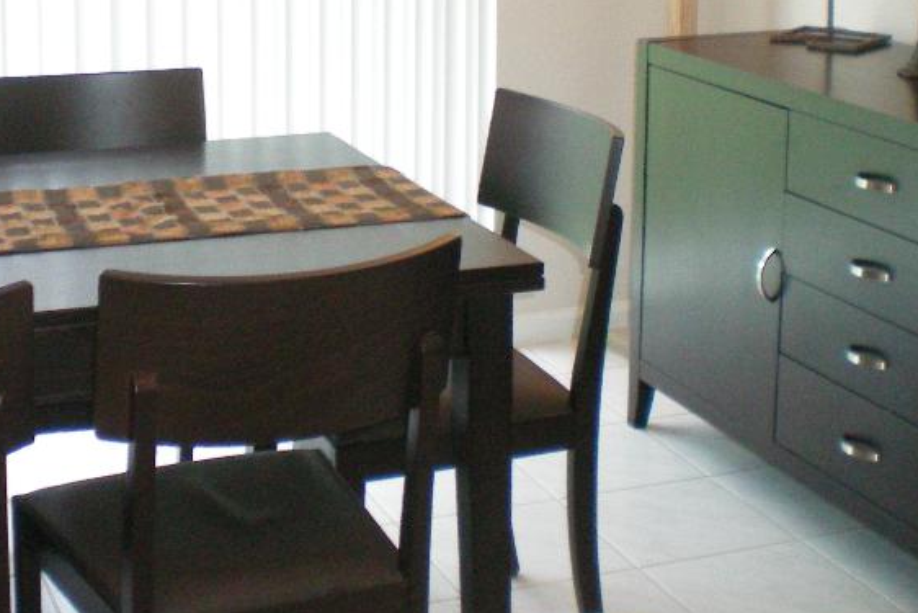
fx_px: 1836
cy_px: 20
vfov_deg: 18.5
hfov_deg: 28.1
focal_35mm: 72
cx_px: 452
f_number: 3.1
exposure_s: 1/60
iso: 320
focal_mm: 6.3
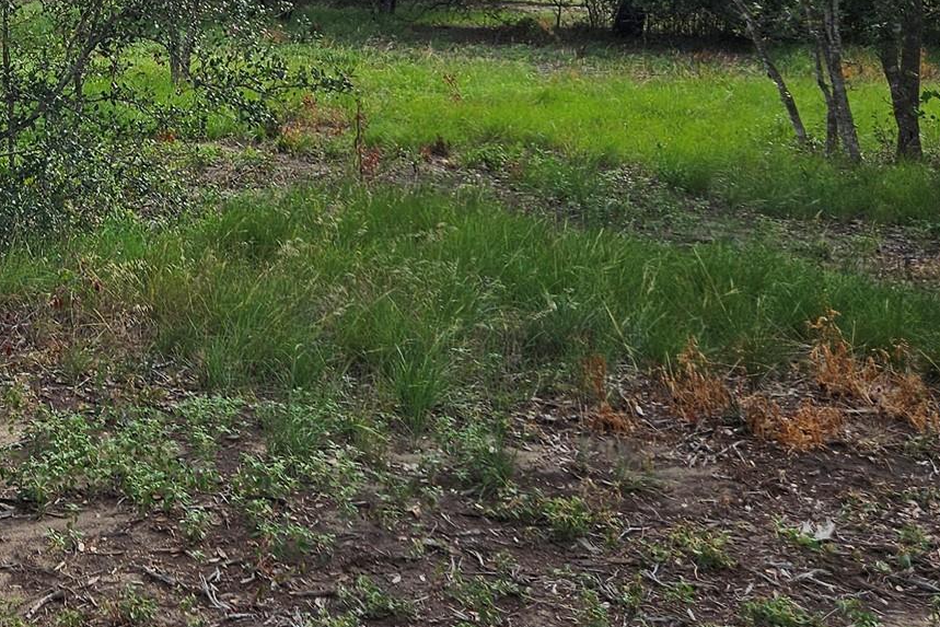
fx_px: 1488
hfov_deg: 33.9
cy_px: -74
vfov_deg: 22.4
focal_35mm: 57
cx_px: 169
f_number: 1.8
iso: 25
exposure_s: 1/2701
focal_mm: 5.4
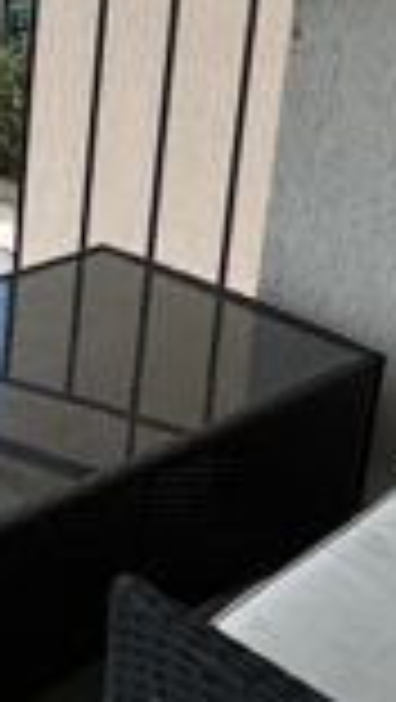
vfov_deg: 29.2
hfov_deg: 15.3
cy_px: 54
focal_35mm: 69
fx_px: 1285
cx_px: -295
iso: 40
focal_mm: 2.22
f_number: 2.2
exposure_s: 1/787
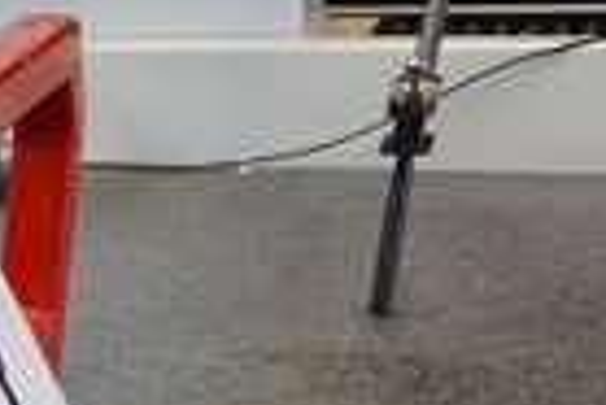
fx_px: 2089
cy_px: 753
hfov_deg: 12.6
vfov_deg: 10.4
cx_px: -876
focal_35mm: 124
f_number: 4
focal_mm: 16
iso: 640
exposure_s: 1/160
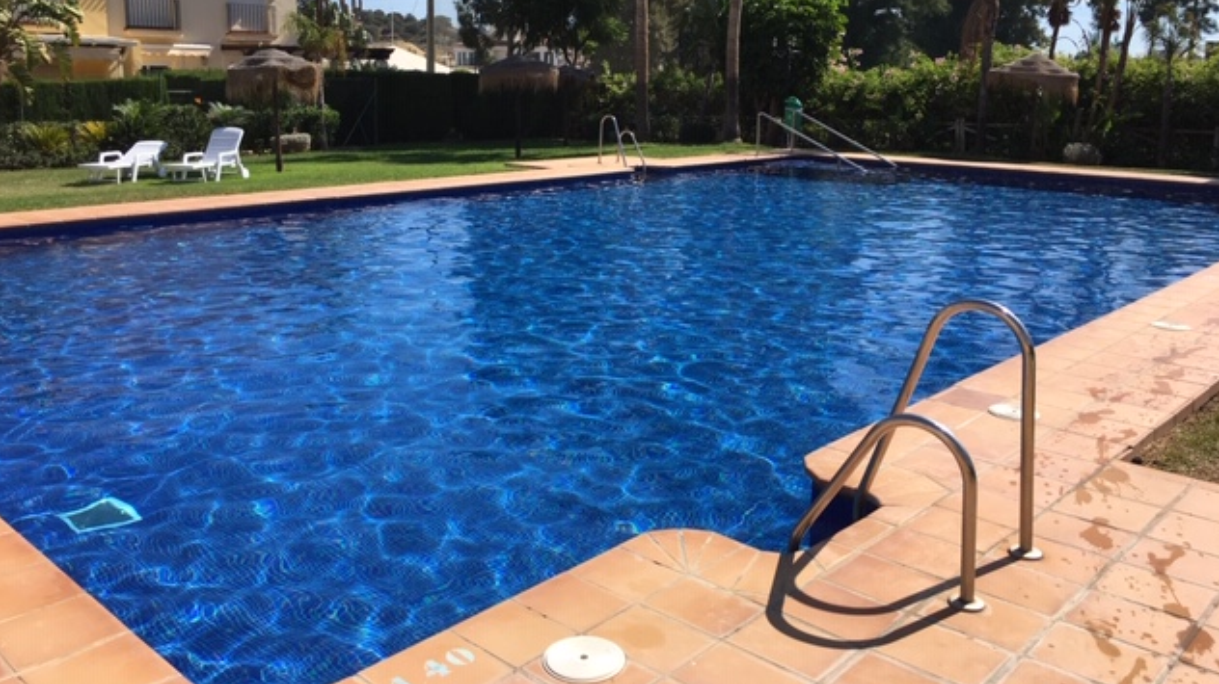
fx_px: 1034
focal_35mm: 32
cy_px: 235
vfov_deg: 36.3
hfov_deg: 61.0
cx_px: 611
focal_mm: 4.15
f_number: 2.2
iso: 25
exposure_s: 1/1748
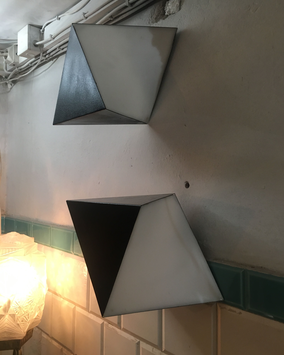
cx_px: 145
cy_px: 168
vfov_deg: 57.2
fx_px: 326
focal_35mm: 31
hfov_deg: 47.1
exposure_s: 1/33
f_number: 2.2
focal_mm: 4.15
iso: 125
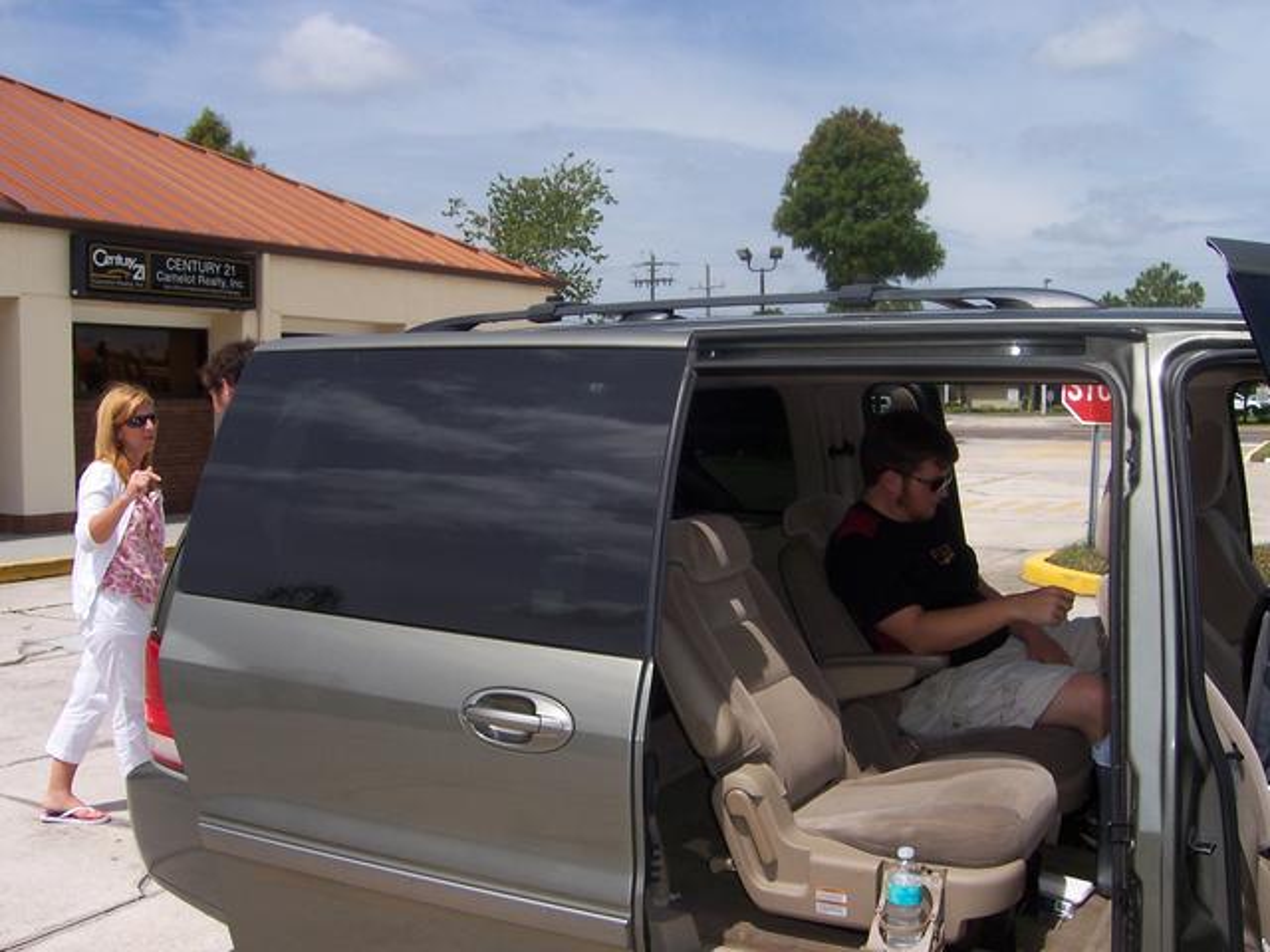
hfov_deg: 51.4
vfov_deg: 39.7
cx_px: 635
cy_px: 476
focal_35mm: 36
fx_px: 1321
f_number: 4.8
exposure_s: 1/750
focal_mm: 6
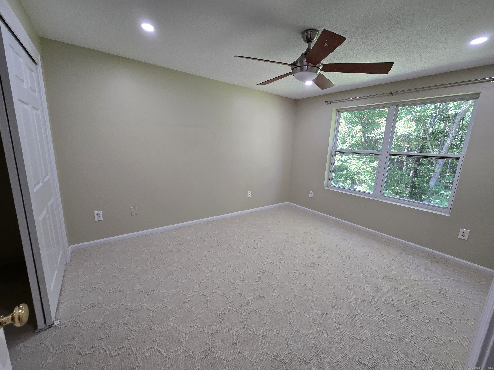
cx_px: 247
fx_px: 186
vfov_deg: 89.9
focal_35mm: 13
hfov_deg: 106.2
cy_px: 185
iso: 125
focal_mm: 2.2
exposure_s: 1/60
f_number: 2.2
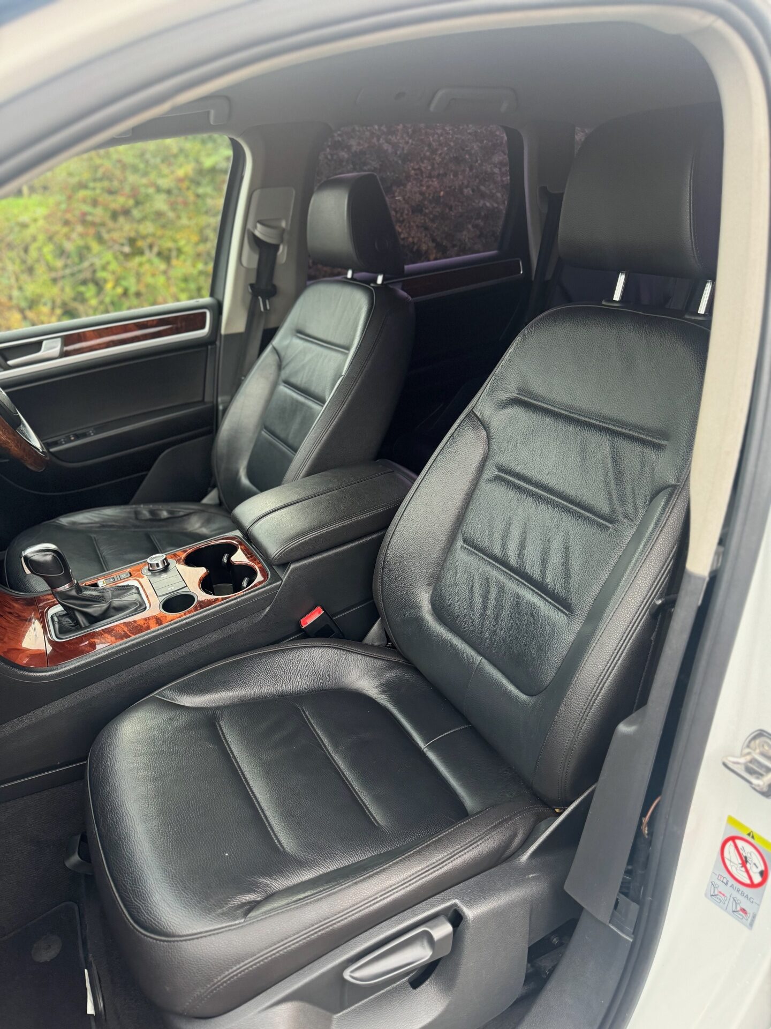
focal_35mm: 24
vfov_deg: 71.6
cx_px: 386
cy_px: 514
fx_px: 713
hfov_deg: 56.8
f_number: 1.78
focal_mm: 6.76
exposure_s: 1/60
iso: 400
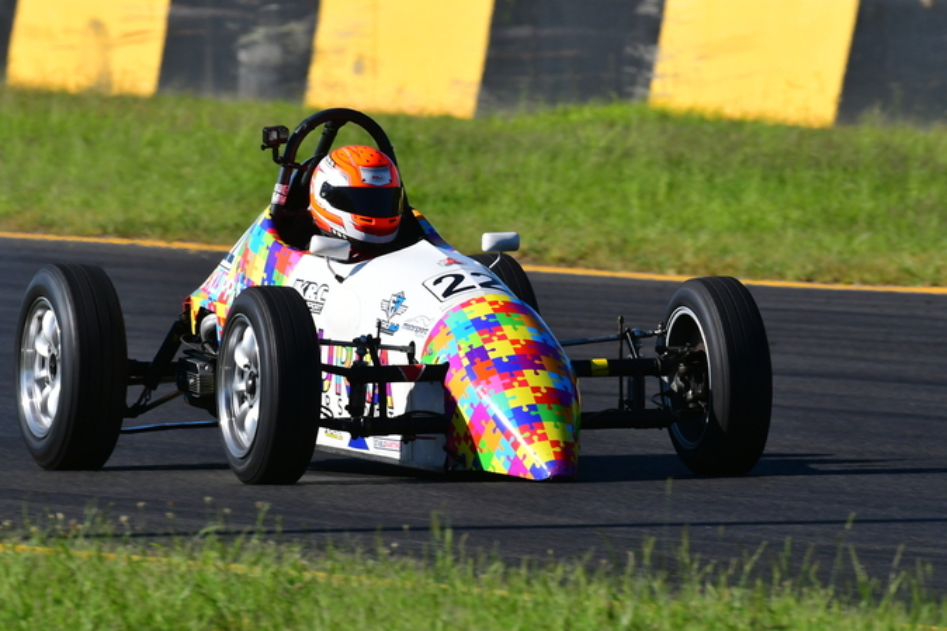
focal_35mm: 855
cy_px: 258
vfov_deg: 1.6
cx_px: 422
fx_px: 22484
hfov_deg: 2.4
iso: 500
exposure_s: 1/640
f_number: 13
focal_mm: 480
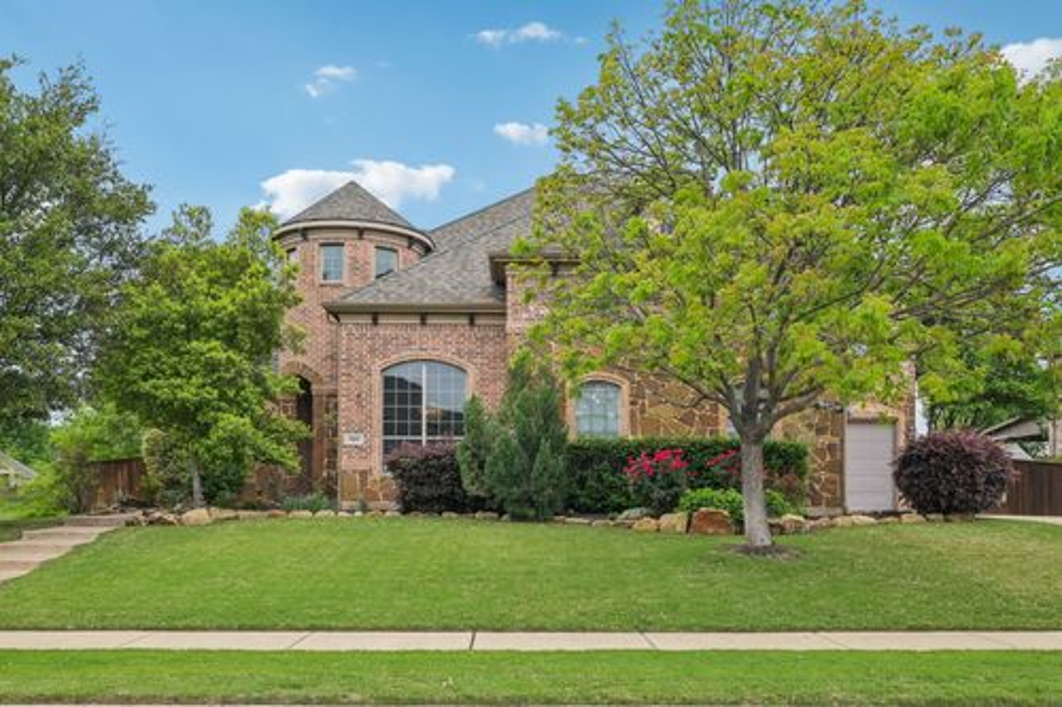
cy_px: 354
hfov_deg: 61.9
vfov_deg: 43.6
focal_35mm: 30
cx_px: 531
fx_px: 885
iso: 400
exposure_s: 1/400
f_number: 8
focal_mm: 30
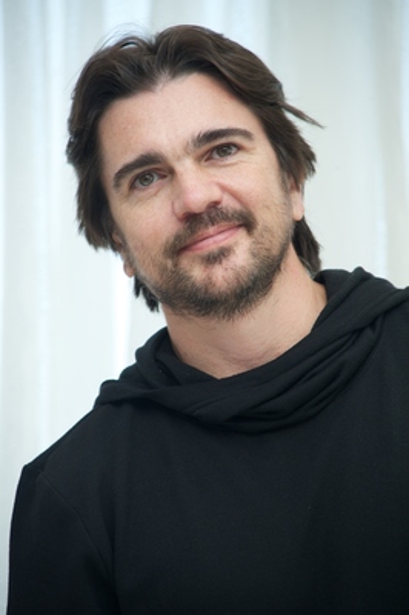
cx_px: 204
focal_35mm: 200
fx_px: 3414
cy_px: 308
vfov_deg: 10.3
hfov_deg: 6.9
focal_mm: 200
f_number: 5.6
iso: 500
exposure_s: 1/60
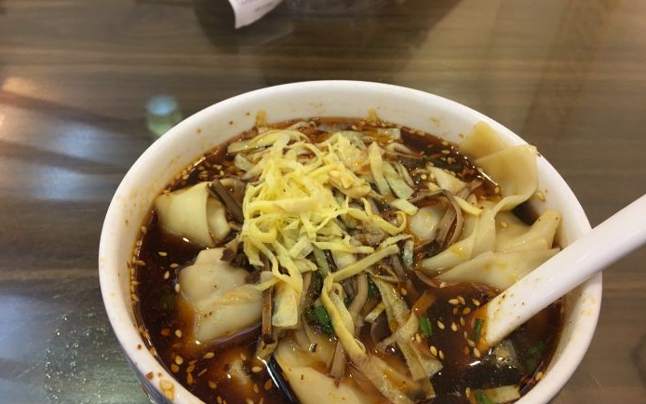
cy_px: 243
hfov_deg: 61.2
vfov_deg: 40.4
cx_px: 321
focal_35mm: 31
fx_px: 546
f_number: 2.2
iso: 50
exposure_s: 1/17
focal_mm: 4.15
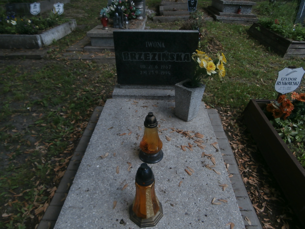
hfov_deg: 71.6
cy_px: 114
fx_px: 211
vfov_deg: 56.8
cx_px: 152
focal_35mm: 24
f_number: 3
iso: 100
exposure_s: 1/400
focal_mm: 4.2
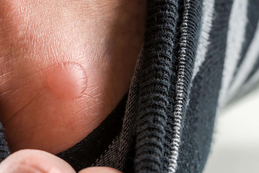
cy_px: 79
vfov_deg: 8.0
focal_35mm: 172
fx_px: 1238
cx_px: 83
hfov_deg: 11.9
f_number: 9
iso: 100
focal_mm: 105
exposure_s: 1/5
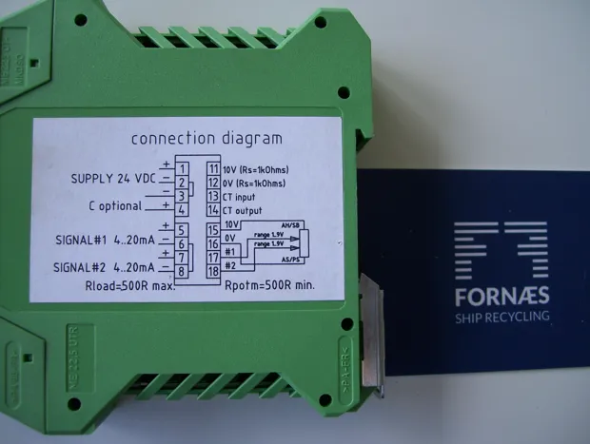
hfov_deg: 51.3
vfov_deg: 39.8
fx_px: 615
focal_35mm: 36
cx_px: 295
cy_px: 222
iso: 80
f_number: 2.7
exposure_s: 1/200
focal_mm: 6
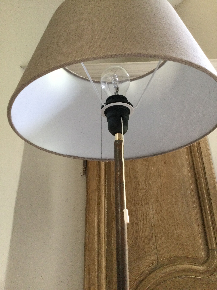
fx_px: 259
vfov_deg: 58.4
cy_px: 145
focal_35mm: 31
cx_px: 108
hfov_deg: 45.4
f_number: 2.4
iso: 160
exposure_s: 1/33
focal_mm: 3.3
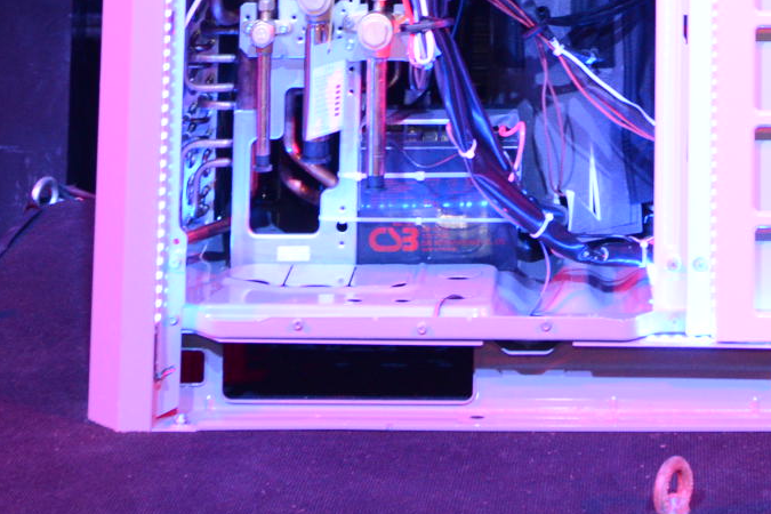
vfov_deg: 9.9
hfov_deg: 16.9
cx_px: 654
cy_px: -774
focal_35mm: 120
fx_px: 2570
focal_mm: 22
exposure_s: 1/100
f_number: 4
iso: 900
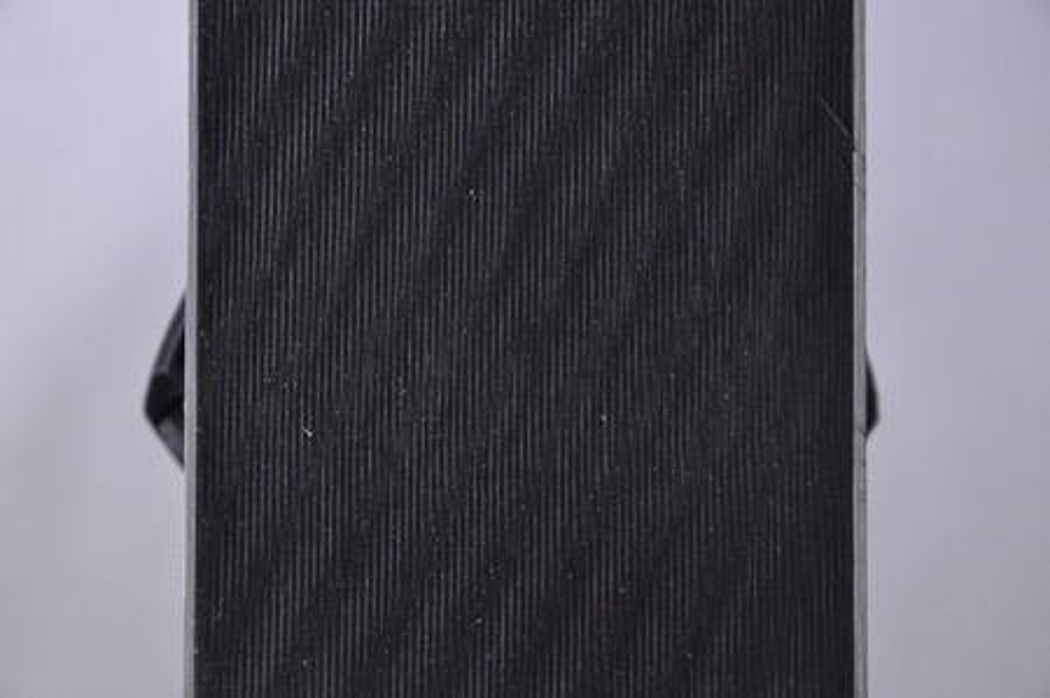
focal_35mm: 158
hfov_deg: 13.1
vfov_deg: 8.7
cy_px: 349
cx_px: 525
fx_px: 4589
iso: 3200
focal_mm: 105
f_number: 9.5
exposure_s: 1/125
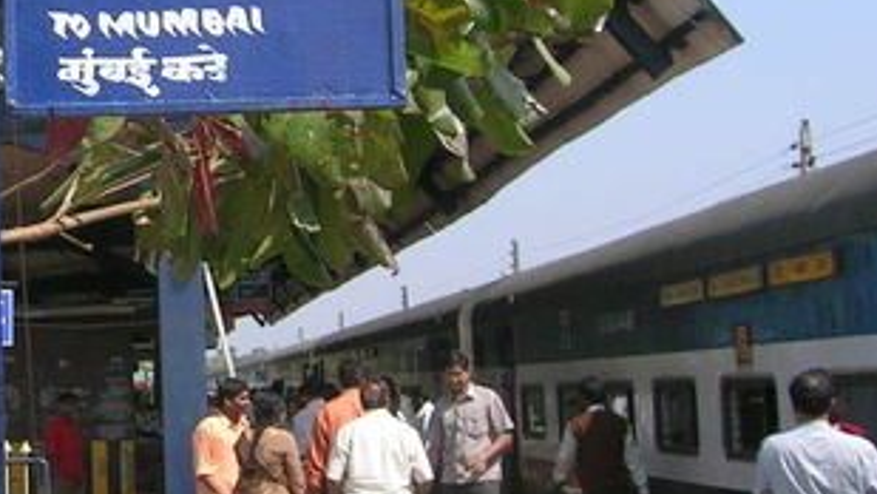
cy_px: 190
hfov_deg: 25.6
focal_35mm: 79
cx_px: 14
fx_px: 1838
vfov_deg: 15.3
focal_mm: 5.4
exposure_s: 1/281
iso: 50
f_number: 4.8
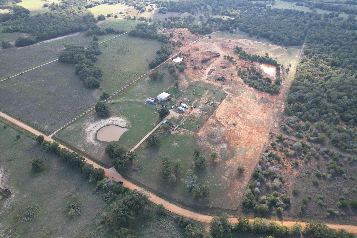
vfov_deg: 57.2
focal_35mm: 22
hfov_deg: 78.6
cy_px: 119
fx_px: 218
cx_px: 178
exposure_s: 1/320
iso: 100
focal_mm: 8.38
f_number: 2.8
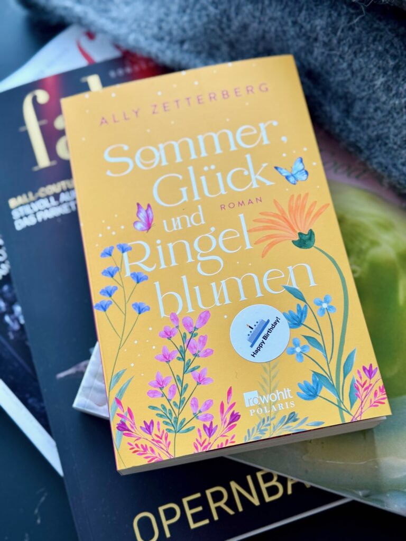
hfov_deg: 30.3
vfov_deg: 39.7
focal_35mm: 48
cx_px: 203
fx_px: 751
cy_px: 270
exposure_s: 1/50
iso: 125
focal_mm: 6.76
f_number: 1.78
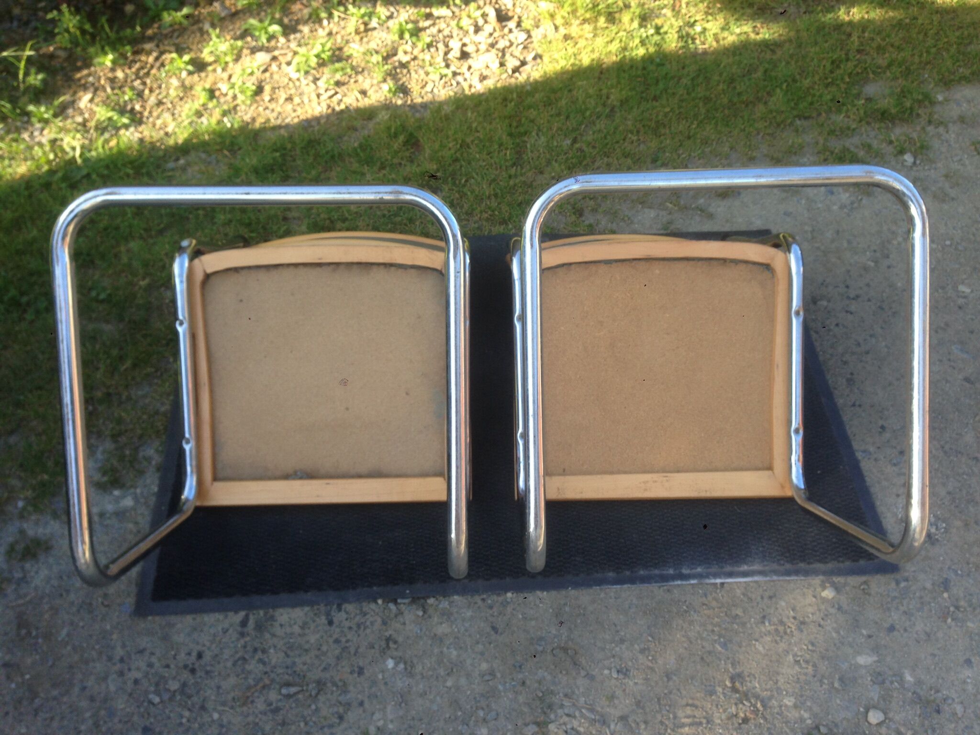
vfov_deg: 42.9
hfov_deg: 55.4
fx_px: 934
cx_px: 490
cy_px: 368
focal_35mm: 33
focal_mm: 4.12
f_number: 2.4
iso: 50
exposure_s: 1/167
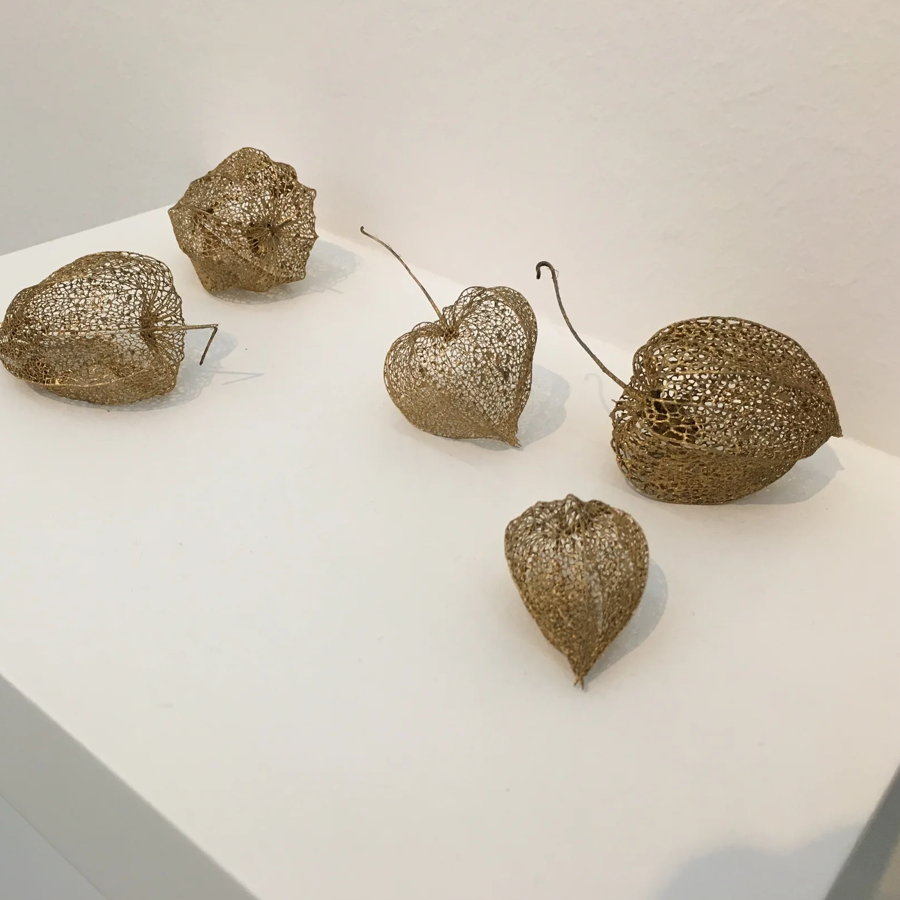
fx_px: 1030
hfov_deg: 46.8
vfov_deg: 47.2
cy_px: 450
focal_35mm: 35
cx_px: 342
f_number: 2.2
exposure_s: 1/33
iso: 40
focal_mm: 4.15
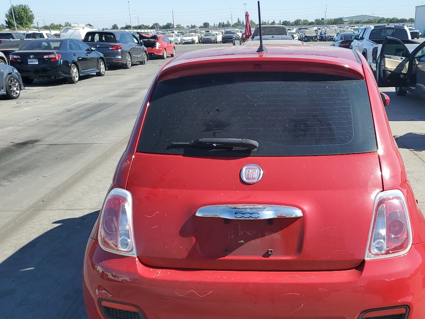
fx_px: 454
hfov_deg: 49.2
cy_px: 210
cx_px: 285
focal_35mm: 37
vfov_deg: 38.3
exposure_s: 1/2000
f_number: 1.5
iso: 50
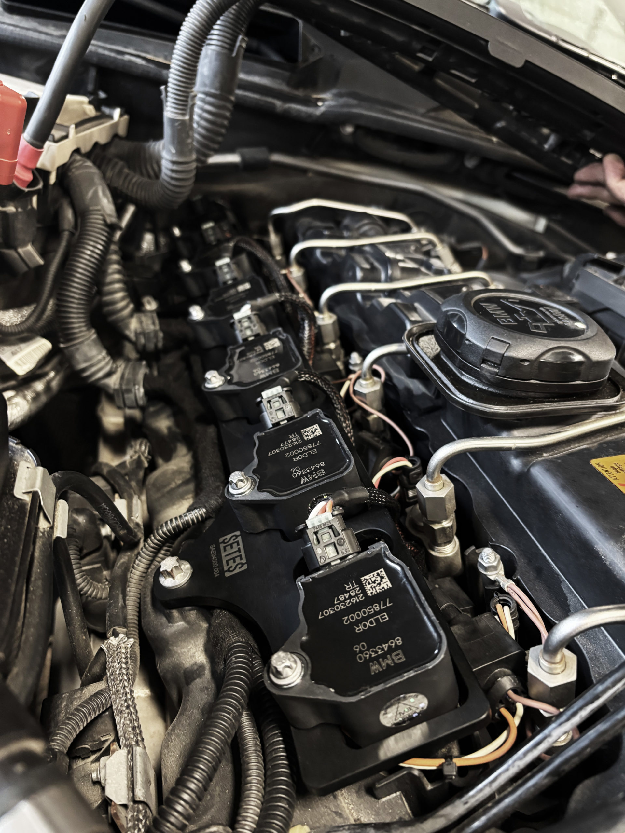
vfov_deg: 67.3
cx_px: 312
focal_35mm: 26
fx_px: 626
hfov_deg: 53.1
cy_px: 416
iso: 500
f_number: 1.6
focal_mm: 5.96
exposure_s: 1/25
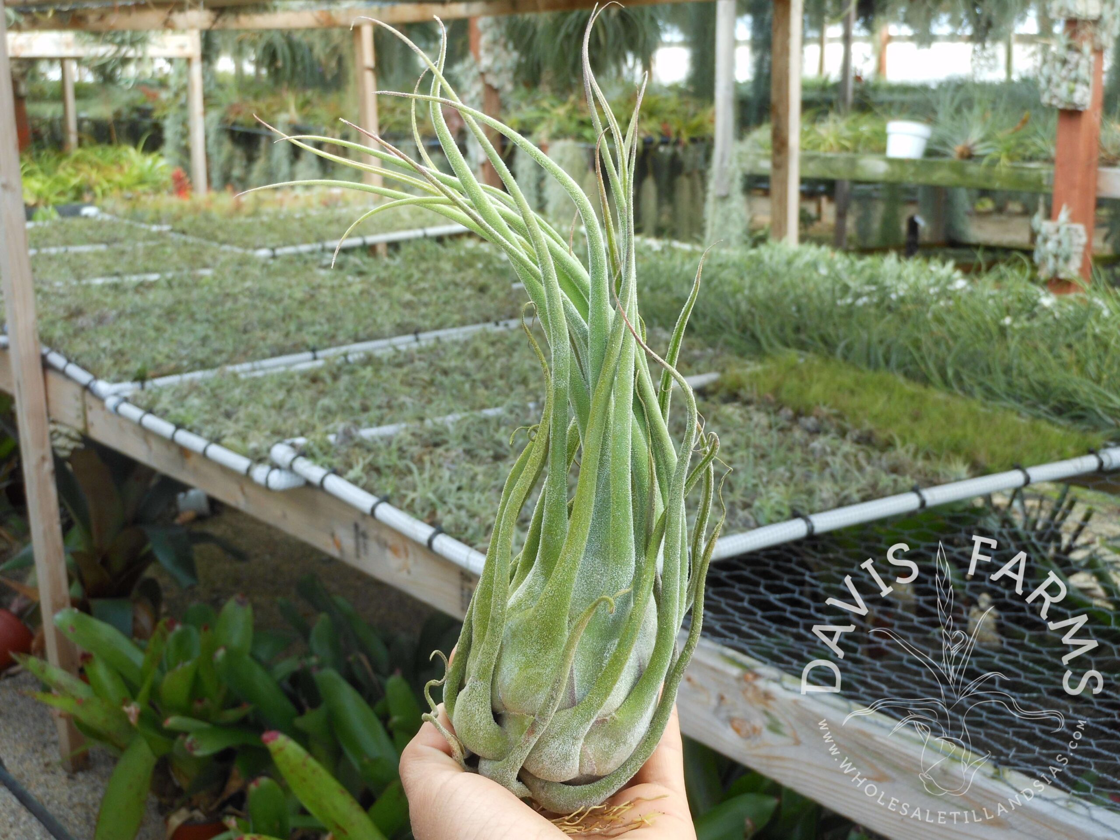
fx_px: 1456
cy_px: 420
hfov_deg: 42.1
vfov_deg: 32.2
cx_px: 560
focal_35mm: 45
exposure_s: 1/40
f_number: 4.6
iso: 80
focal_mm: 8.1
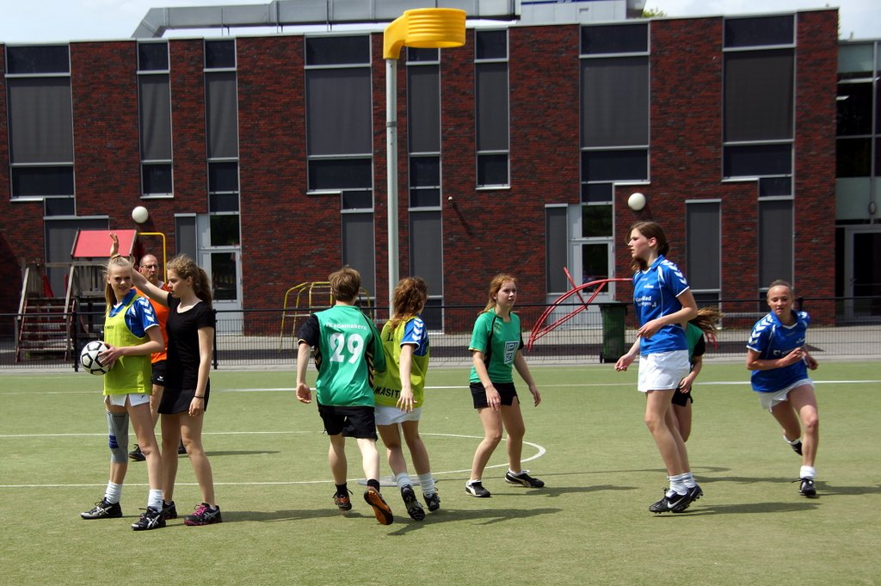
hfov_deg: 37.9
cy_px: 293
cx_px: 440
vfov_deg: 25.7
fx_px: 1284
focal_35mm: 52
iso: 100
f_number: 5
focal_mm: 35
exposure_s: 1/1000
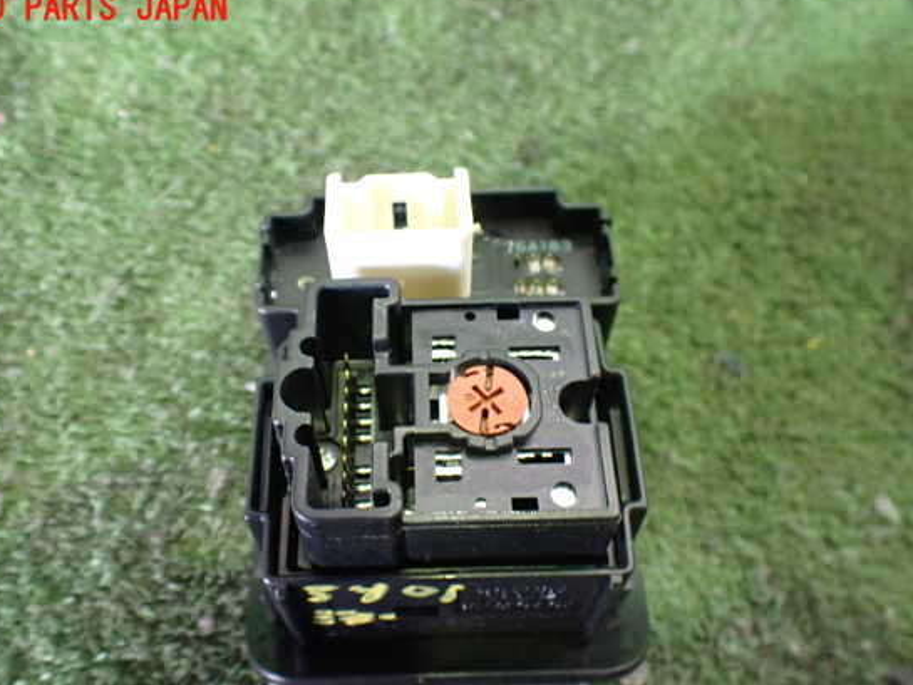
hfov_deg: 55.3
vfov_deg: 42.9
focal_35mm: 33
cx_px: 426
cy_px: 365
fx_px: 871
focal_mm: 5.4
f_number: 2.3
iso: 800
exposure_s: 1/40
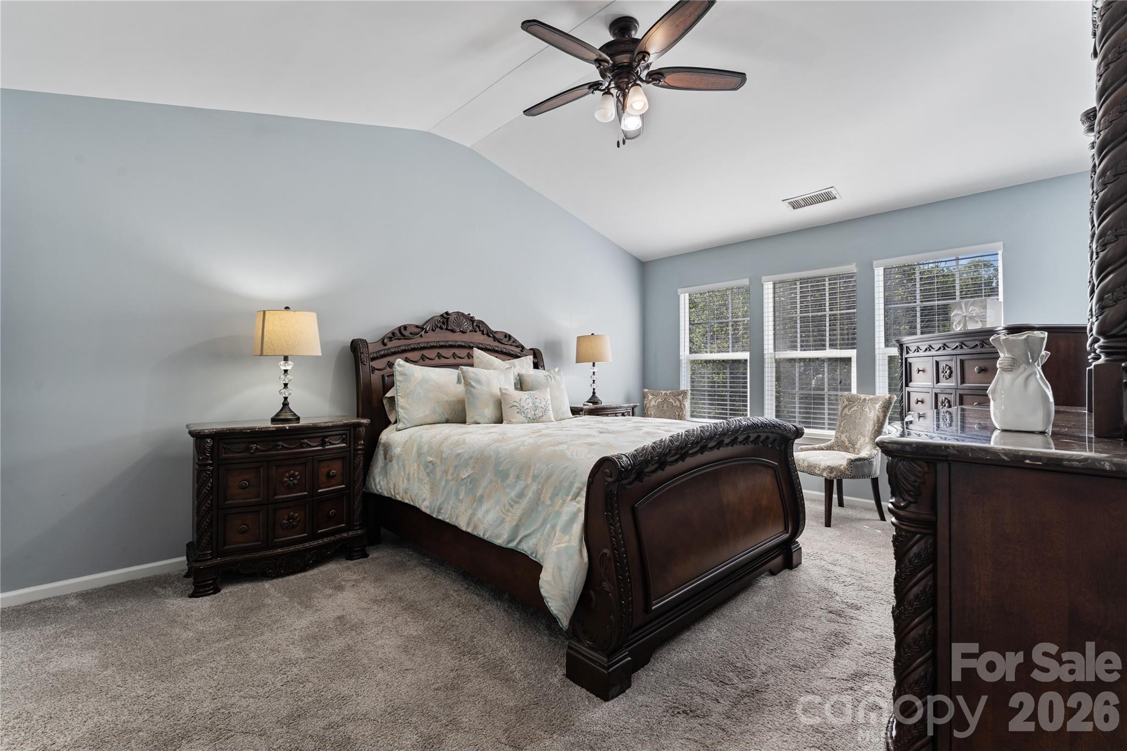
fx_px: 488
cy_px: 376
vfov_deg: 75.1
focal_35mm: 16
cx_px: 564
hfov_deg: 98.2
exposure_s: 1/2
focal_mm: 15.6
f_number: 9
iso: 125
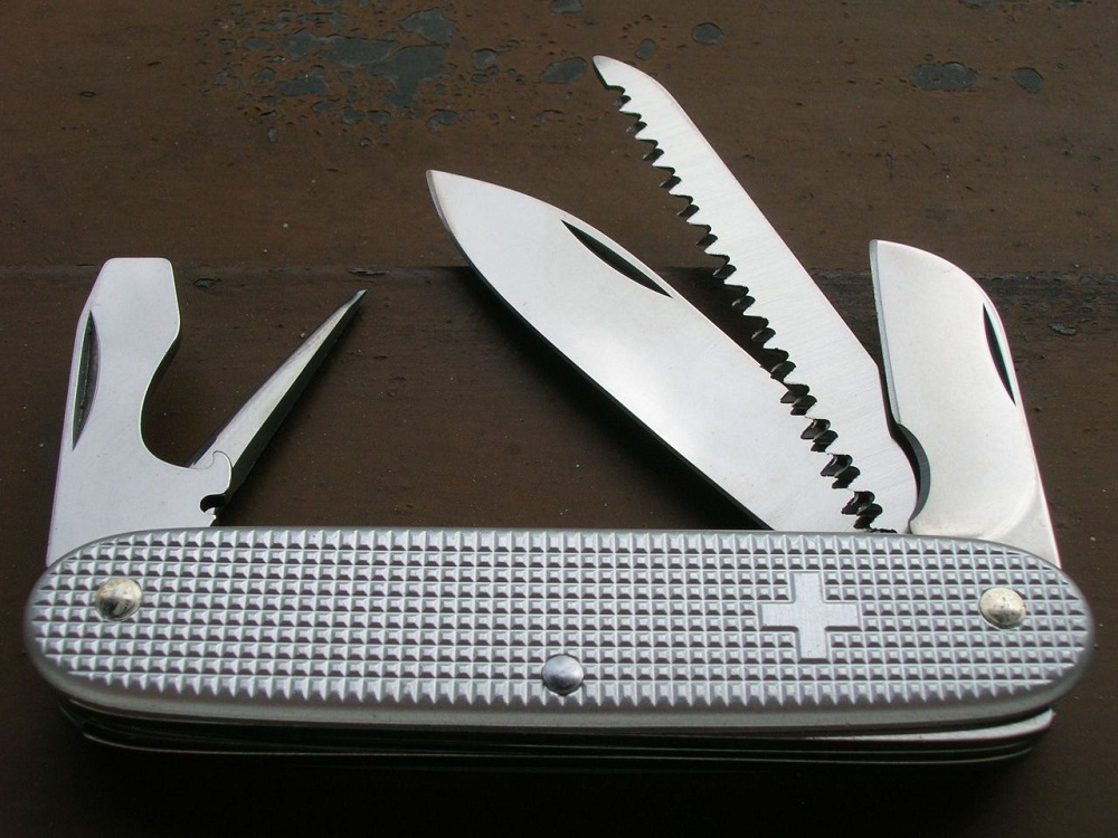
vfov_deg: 31.5
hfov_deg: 41.2
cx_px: 559
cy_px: 419
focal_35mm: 46
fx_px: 1486
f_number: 5.4
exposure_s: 1/322
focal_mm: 7.7
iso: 50
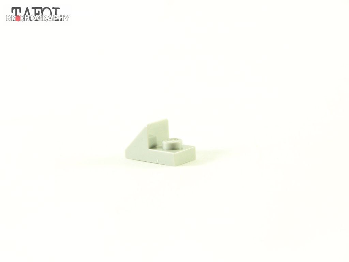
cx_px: 174
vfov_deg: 14.1
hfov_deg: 18.7
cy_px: 131
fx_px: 1059
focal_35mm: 105
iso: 400
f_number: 3.6
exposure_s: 1/60
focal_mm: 17.5
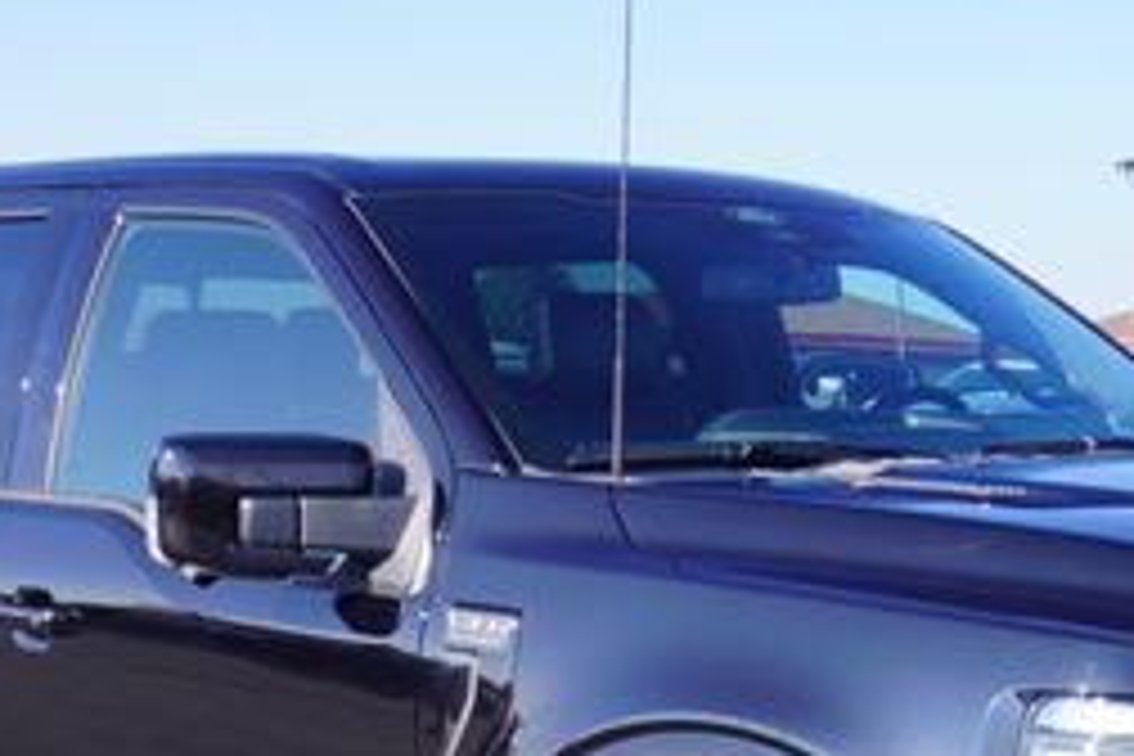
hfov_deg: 21.4
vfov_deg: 14.0
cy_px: 864
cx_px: 630
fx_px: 3001
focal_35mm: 95
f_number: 8
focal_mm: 25
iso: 100
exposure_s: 1/100
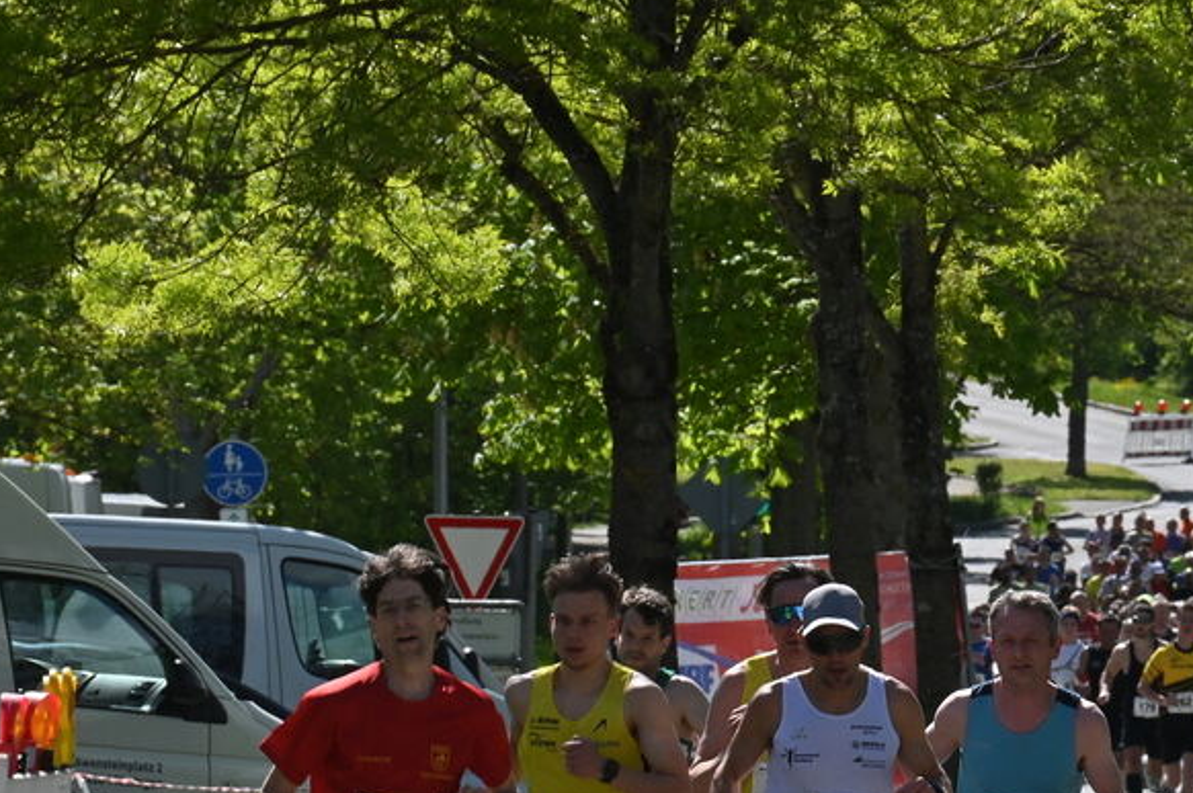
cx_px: 869
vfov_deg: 2.2
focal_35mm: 619
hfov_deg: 3.3
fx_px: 20495
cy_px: 687
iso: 640
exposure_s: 1/320
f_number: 22
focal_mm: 300
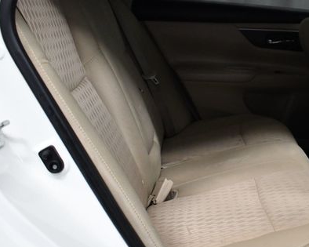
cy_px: 143
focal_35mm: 55
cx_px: 236
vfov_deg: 27.6
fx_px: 503
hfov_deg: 33.4
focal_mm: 18
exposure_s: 1/125
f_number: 3.5
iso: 2000
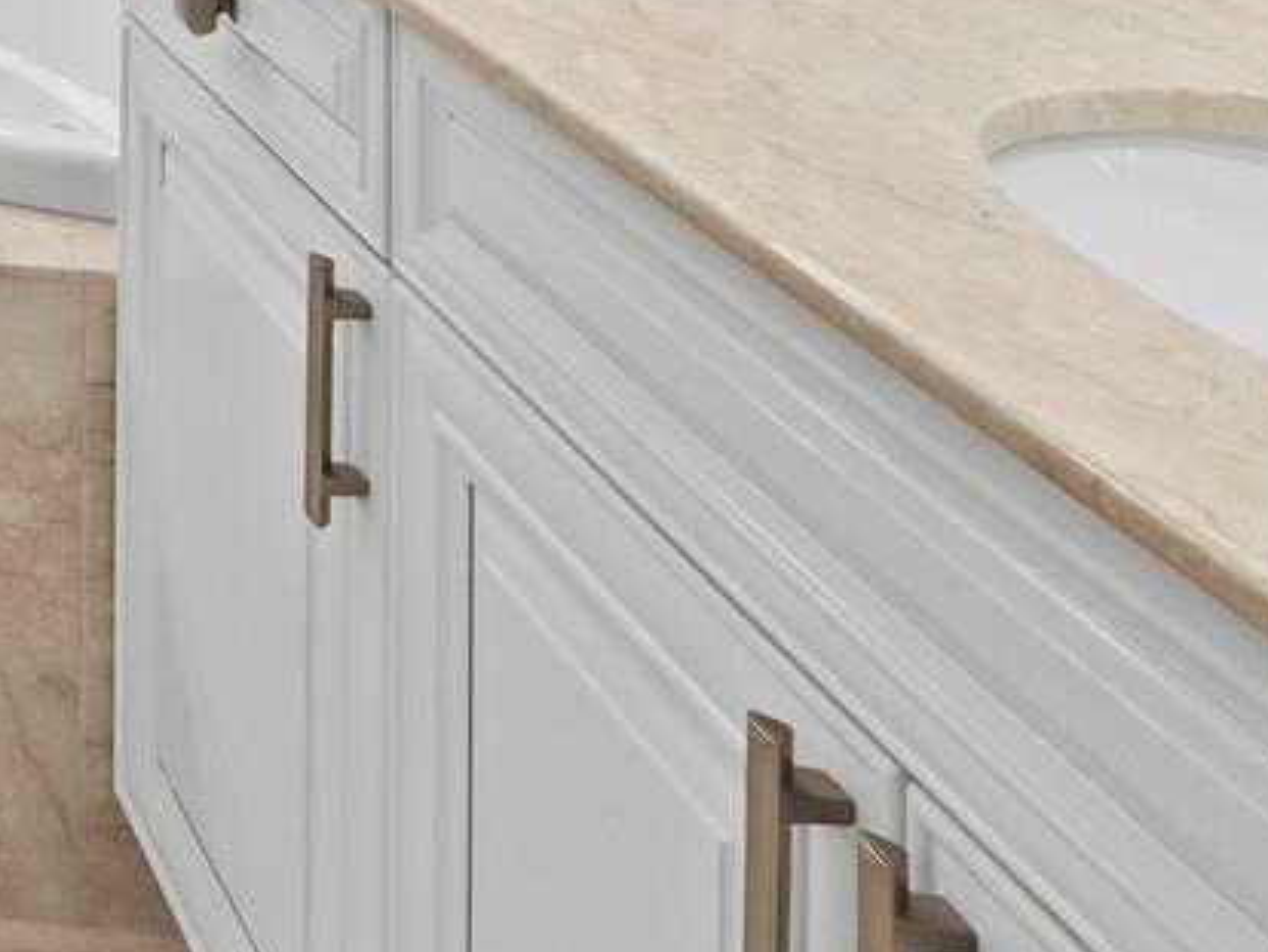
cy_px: -701
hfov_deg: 23.2
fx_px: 1979
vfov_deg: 20.4
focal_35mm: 54
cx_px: -897
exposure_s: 1
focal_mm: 7
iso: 320
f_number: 14
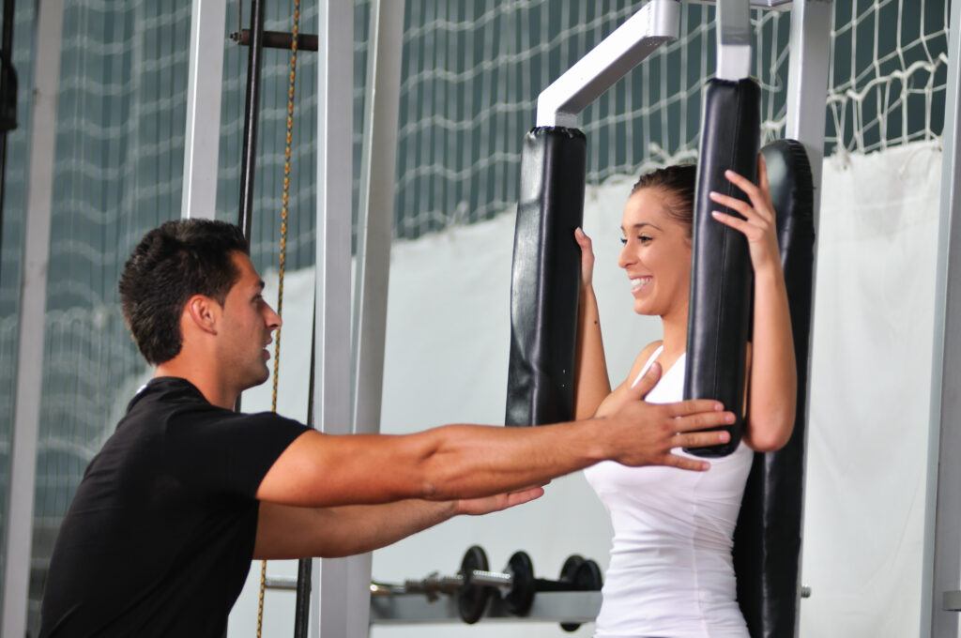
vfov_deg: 5.9
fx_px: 6199
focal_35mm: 232
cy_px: 319
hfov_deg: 8.9
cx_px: 480
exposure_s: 1/160
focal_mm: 155
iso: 200
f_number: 2.8
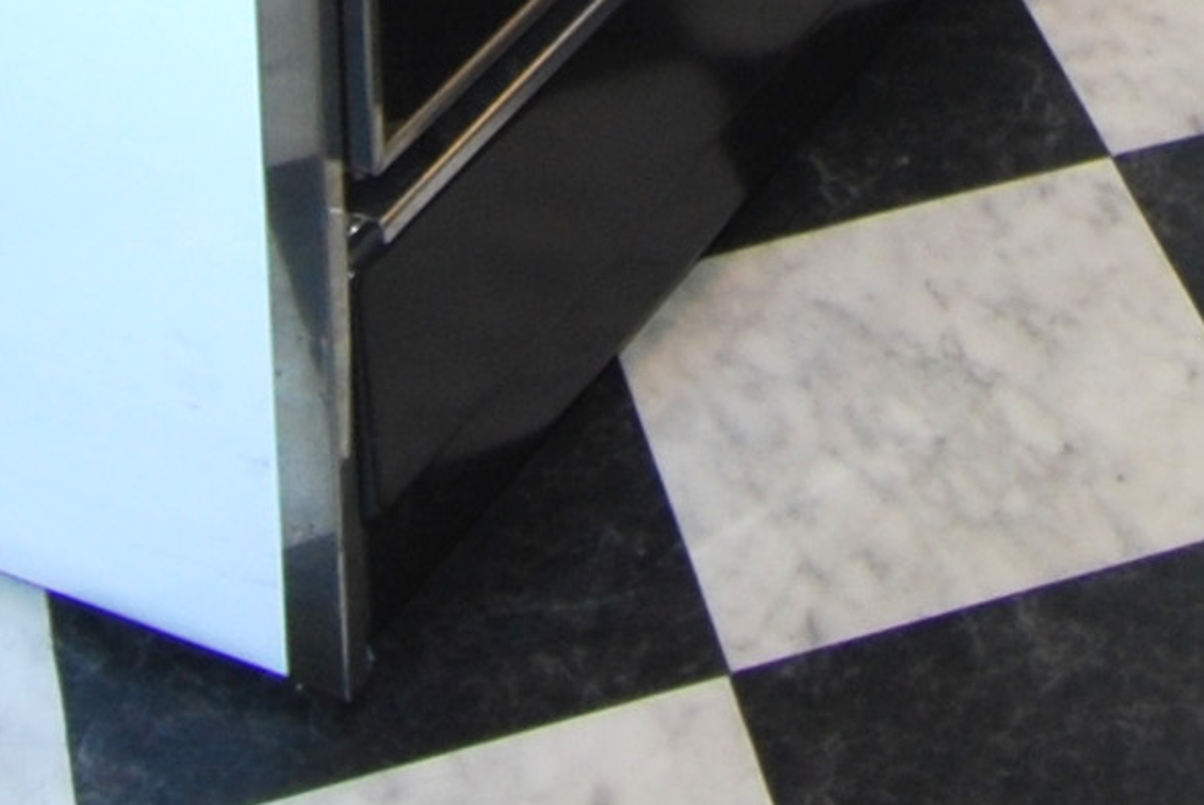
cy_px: -1828
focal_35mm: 118
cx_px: 1061
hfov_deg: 17.1
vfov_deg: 8.9
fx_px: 3949
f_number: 4.5
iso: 200
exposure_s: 1/80
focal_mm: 12
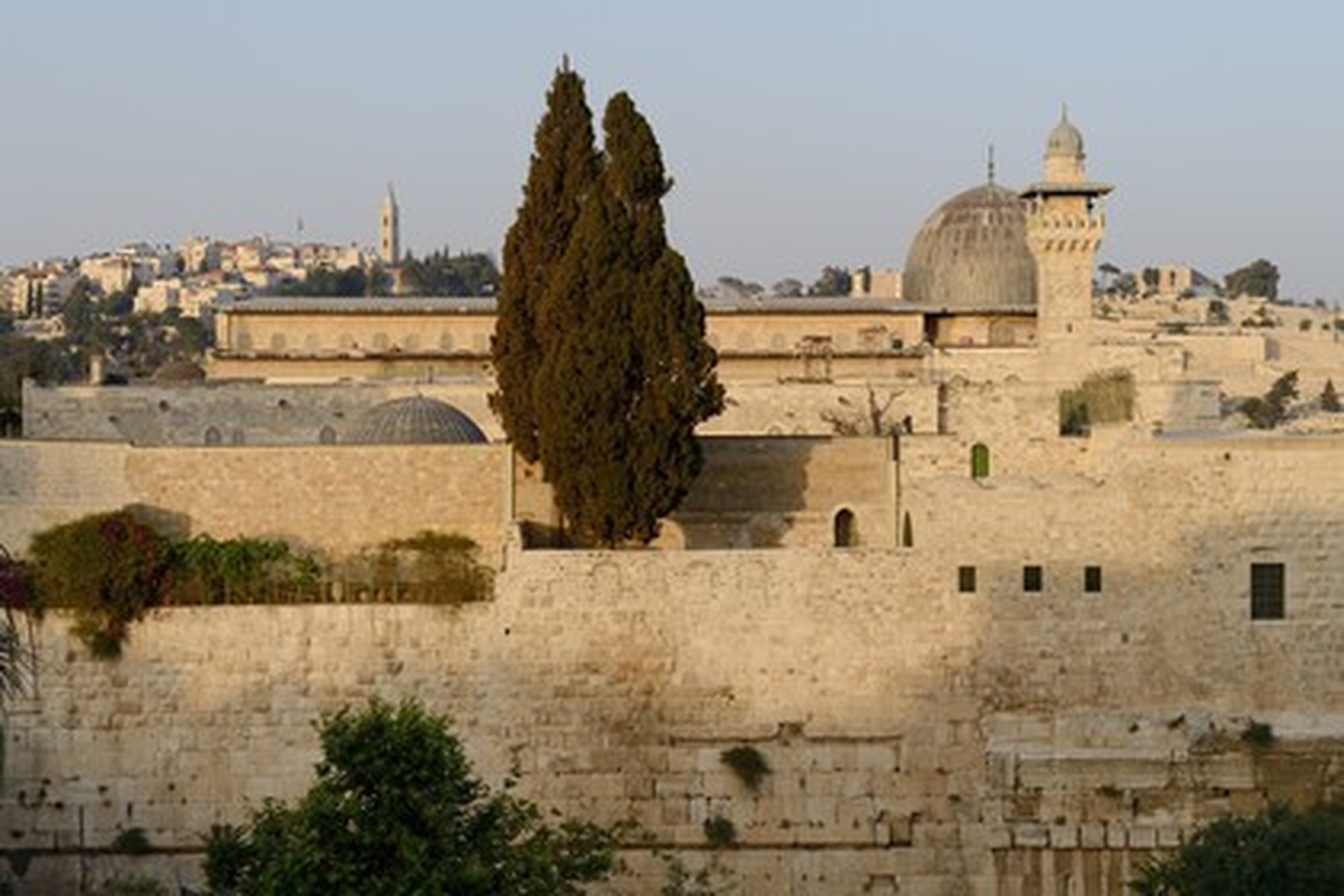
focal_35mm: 70
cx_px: 672
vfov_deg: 19.5
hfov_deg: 28.8
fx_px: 2613
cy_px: 448
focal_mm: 70
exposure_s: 1/400
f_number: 9
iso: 400
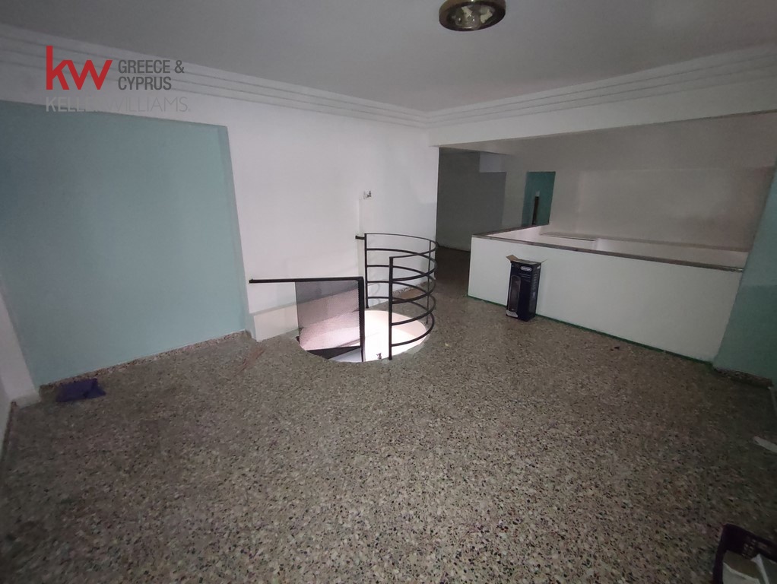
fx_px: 359
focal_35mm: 16
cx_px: 388
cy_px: 292
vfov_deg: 78.2
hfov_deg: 94.5
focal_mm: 1.65
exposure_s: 1/14
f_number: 2.2
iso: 3032
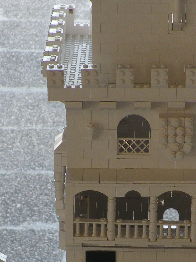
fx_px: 1941
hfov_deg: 5.8
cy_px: 236
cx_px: 155
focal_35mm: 257
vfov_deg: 7.7
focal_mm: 13.4
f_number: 4
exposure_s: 1/59.8
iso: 97
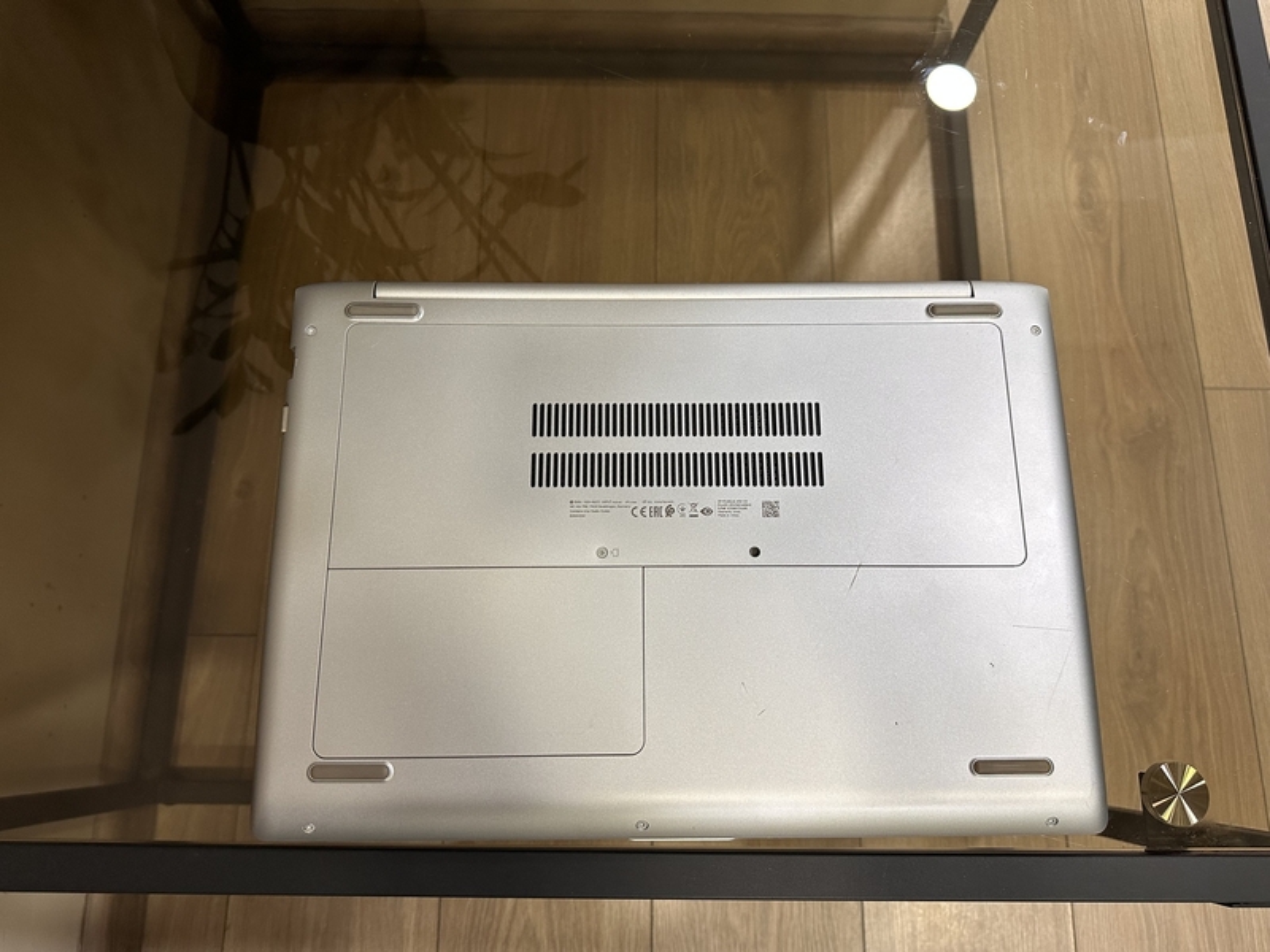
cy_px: 476
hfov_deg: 71.6
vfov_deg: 56.8
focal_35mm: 24
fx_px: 881
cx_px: 635
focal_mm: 6.86
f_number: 1.78
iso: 200
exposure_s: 1/100
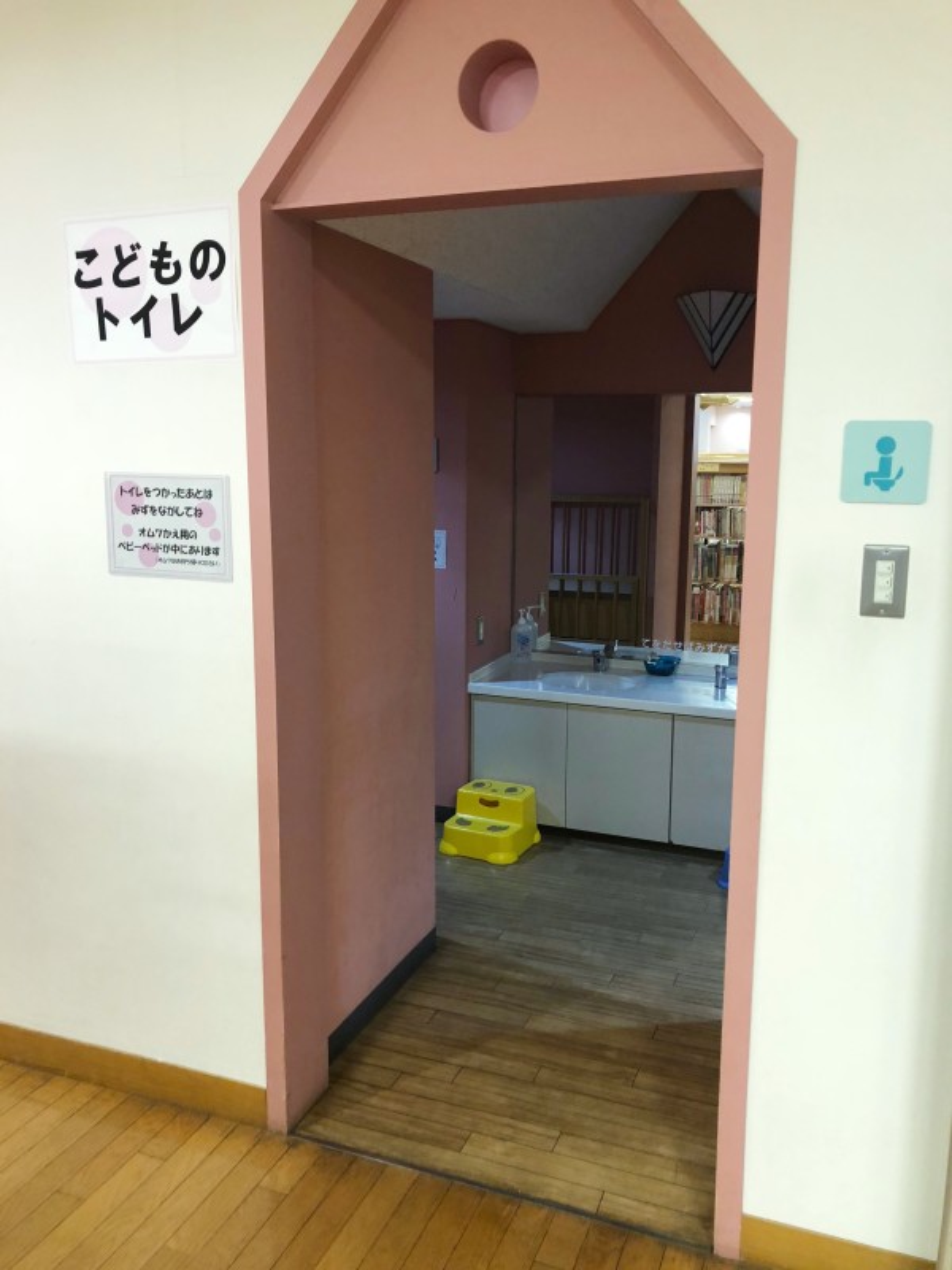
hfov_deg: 49.7
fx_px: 1027
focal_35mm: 28
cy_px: 635
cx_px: 476
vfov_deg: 63.4
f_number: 1.8
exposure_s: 1/16
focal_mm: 3.99
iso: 50
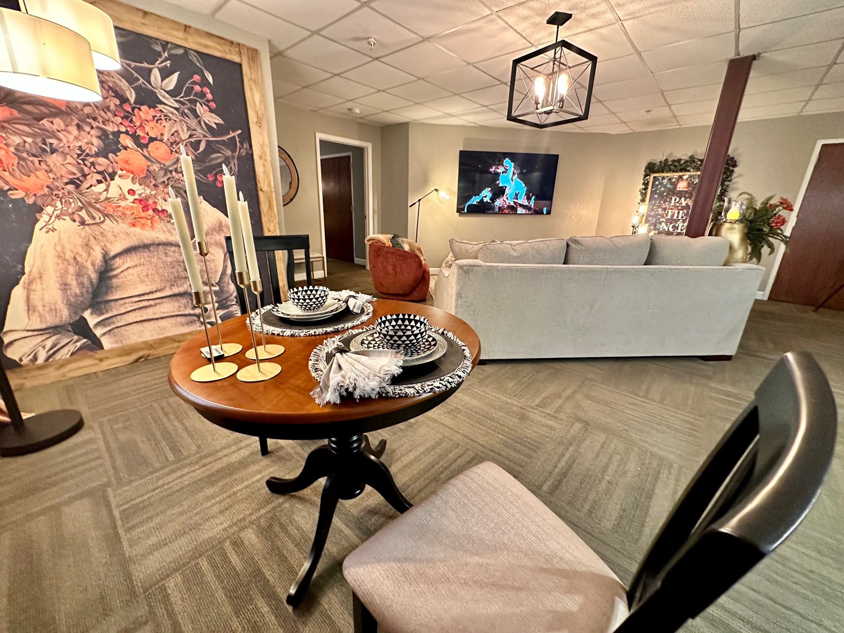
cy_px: 316
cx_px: 422
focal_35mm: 14
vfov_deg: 85.7
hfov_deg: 102.1
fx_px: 341
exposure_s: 1/60
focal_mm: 2.22
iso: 800
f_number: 2.2
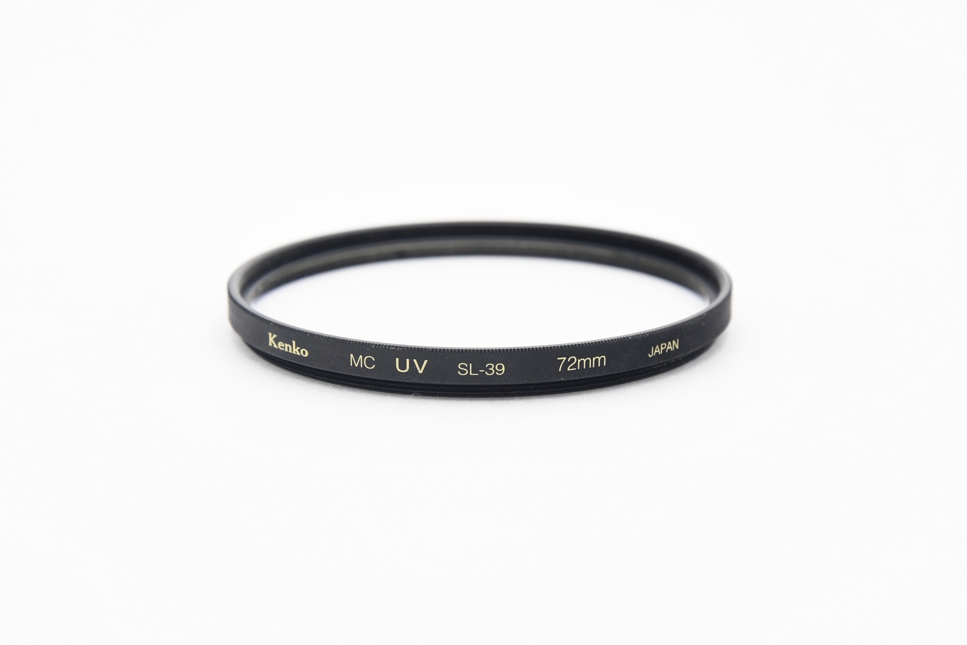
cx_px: 484
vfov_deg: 12.2
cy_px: 322
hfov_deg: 18.3
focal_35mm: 112
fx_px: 3008
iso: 1250
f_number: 8
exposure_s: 1/125
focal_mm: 75
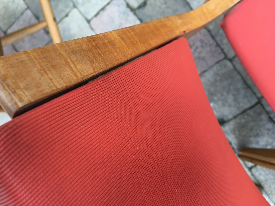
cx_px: 138
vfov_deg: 48.2
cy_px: 103
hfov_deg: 61.7
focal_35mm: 29
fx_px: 230
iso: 25
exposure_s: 1/40
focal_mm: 4.15
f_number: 2.2
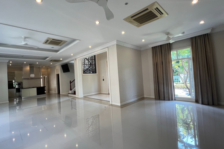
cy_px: 75
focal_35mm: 16
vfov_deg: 73.7
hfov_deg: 96.1
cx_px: 96
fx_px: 100
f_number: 1.8
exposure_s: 1/100
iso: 80
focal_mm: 1.57
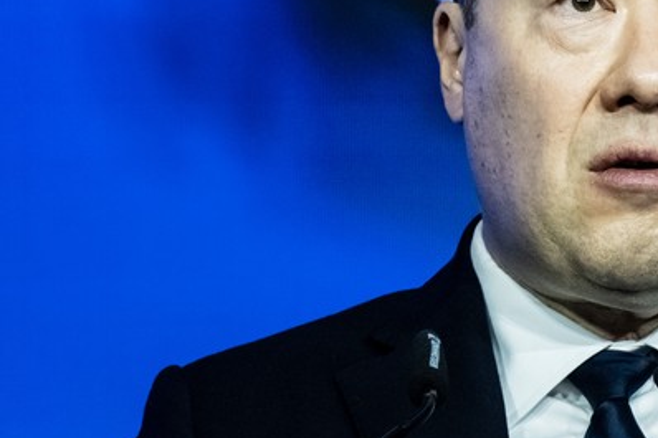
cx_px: 946
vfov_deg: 3.2
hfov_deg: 4.9
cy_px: -302
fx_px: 7710
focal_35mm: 422
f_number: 9
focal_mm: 120
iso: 2500
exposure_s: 1/60
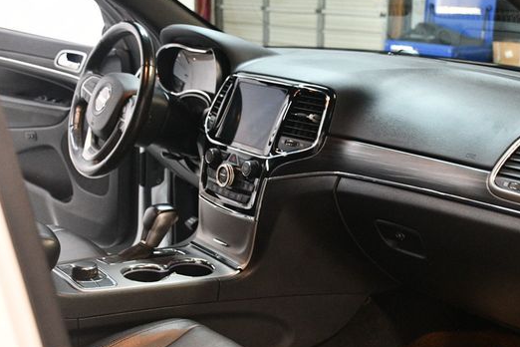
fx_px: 708
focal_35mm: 49
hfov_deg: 40.1
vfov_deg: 27.5
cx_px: 316
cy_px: 174
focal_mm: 27
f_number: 4
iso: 4000
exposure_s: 1/60
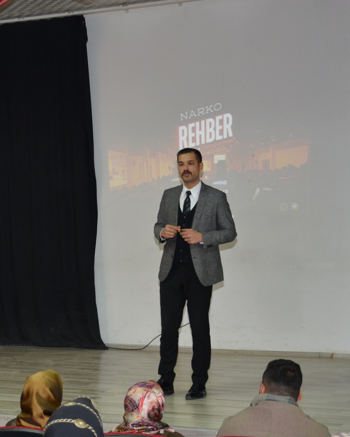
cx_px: 44
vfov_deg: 21.9
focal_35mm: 87
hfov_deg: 17.4
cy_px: 282
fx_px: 1127
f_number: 4
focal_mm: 30
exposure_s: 1/60
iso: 800
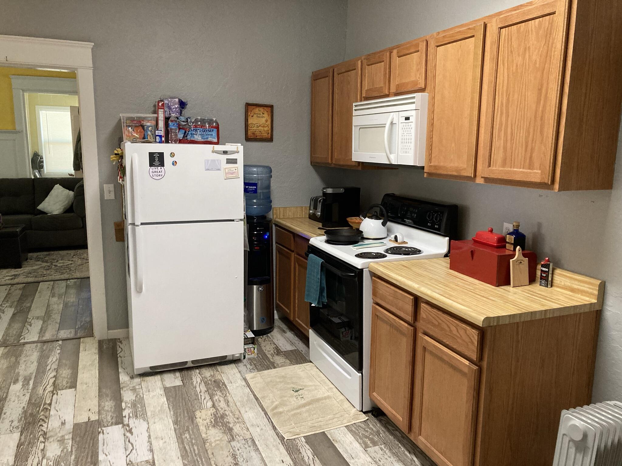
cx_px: 311
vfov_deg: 49.7
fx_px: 503
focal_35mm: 28
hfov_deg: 63.4
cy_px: 233
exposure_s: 1/60
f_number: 1.8
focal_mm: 3.99
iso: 320
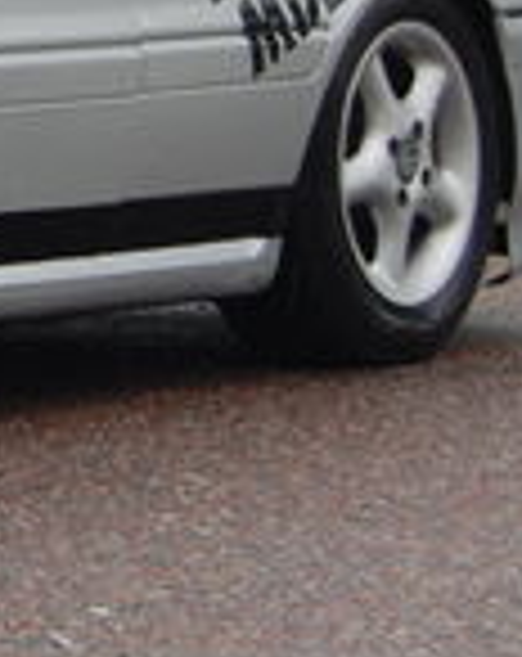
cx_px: -824
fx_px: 4557
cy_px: 14
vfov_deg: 8.2
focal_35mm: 235
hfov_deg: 6.2
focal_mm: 38
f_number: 7.1
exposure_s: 1/200
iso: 200
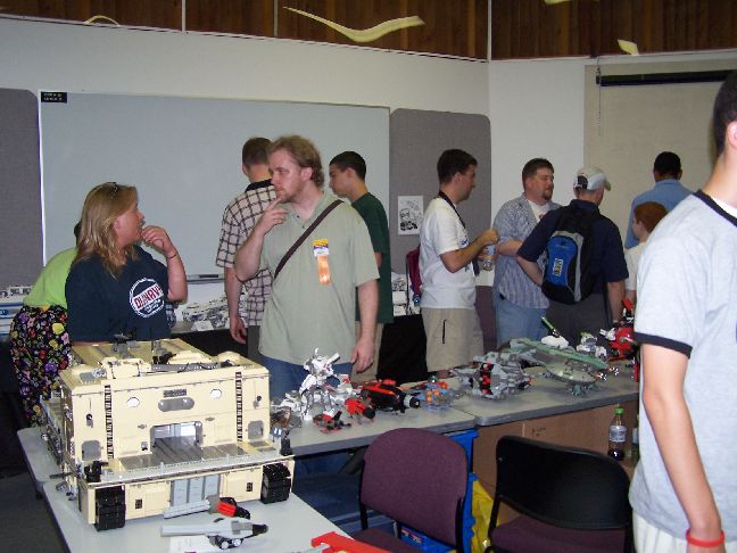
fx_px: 809
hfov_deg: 49.0
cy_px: 276
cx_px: 368
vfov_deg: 37.7
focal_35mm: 38
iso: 140
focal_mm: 6.3
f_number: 2.8
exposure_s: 1/60
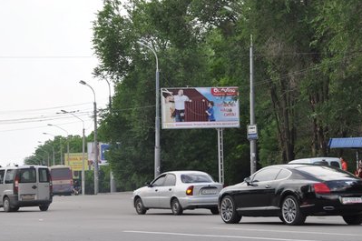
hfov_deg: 14.1
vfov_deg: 9.4
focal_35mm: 146
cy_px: 138
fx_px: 1466
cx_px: 160
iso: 200
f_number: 8
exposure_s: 1/250
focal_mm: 70
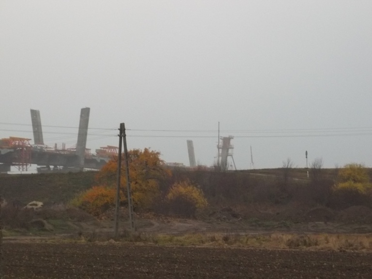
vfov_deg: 12.7
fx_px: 1257
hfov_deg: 16.8
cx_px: 186
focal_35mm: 117
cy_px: 140
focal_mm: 21
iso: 320
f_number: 5.1
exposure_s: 1/60
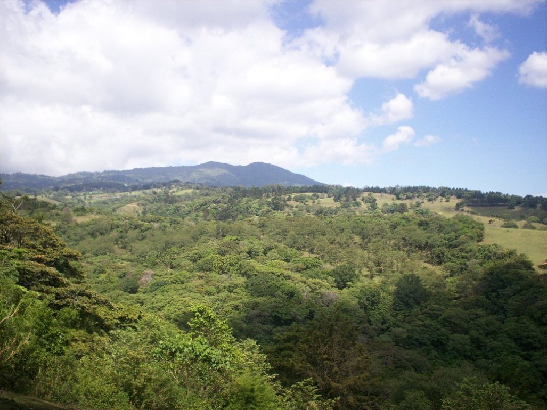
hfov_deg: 51.4
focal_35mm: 36
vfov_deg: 39.6
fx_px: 569
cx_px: 274
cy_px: 205
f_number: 4.5
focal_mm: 6
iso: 100
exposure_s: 1/425
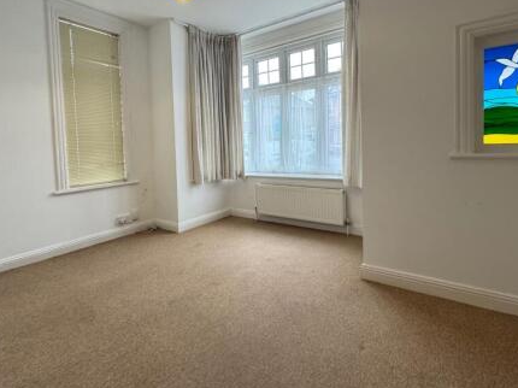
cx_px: 267
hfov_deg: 84.7
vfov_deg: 67.9
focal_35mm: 19
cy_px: 154
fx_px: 284
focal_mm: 2.22
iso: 320
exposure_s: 1/100
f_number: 2.2
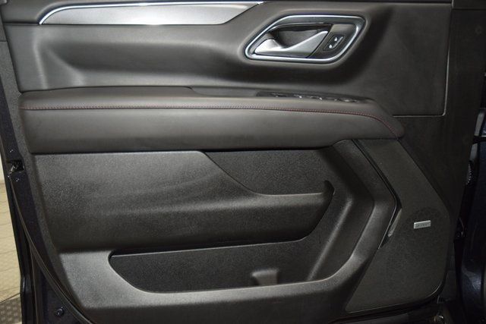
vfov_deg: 36.9
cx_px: 243
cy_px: 162
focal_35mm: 36
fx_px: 486
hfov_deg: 53.1
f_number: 3.8
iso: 1800
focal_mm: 24
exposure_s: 1/125
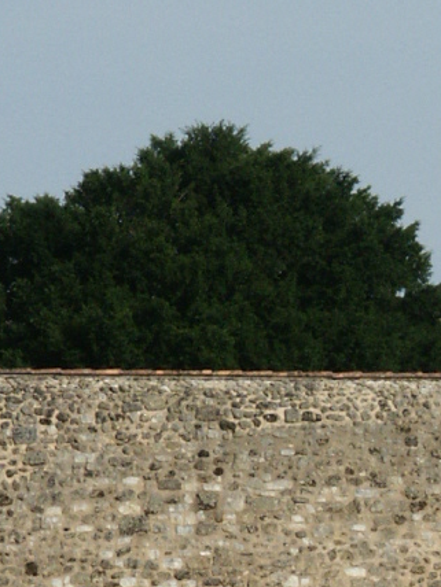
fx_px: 11873
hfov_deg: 2.1
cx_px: 651
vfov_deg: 2.8
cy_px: 457
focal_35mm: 699
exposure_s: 1/750
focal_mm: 47.43
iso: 100
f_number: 6.7
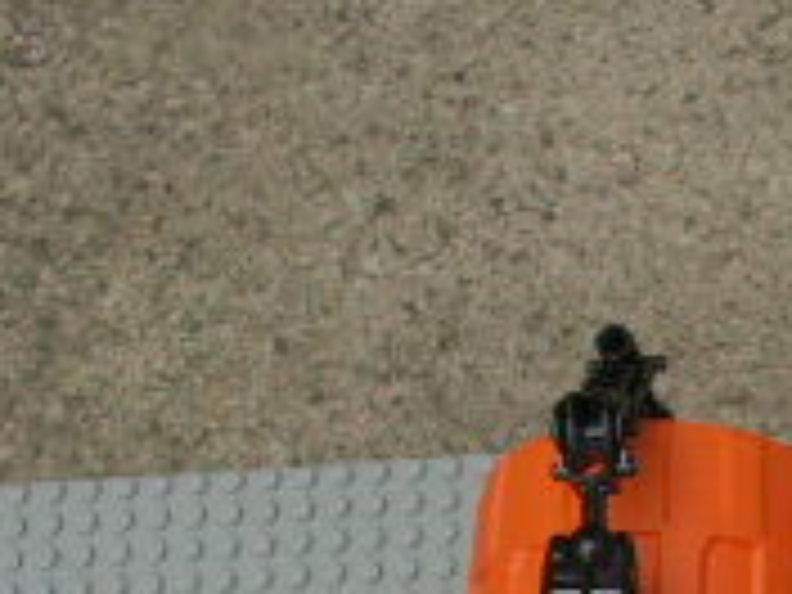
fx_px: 2746
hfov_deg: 15.0
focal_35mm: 120
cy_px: 963
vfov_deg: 11.7
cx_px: 1260
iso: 64
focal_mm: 8.57
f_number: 5
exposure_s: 1/125
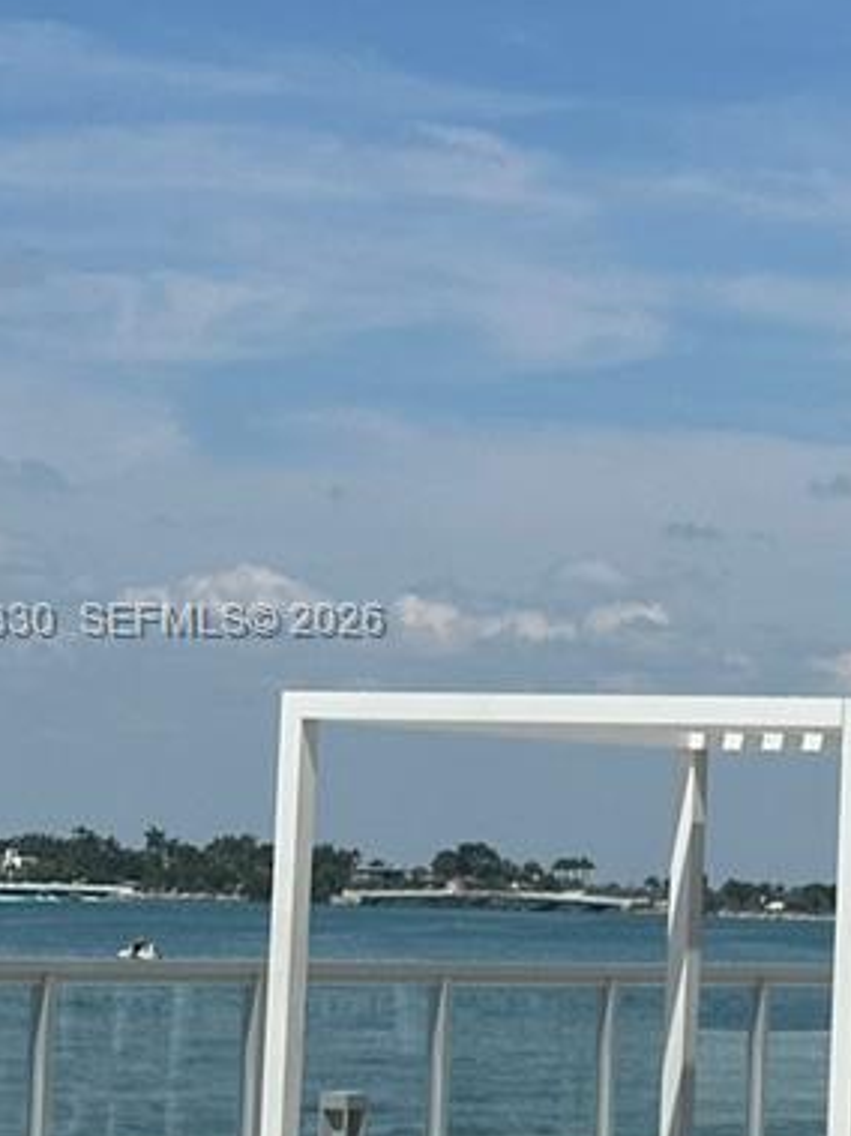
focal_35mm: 152
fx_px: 4985
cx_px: 1178
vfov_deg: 13.0
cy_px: 623
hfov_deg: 9.5
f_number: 1.78
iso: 64
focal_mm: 6.86
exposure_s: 1/9804
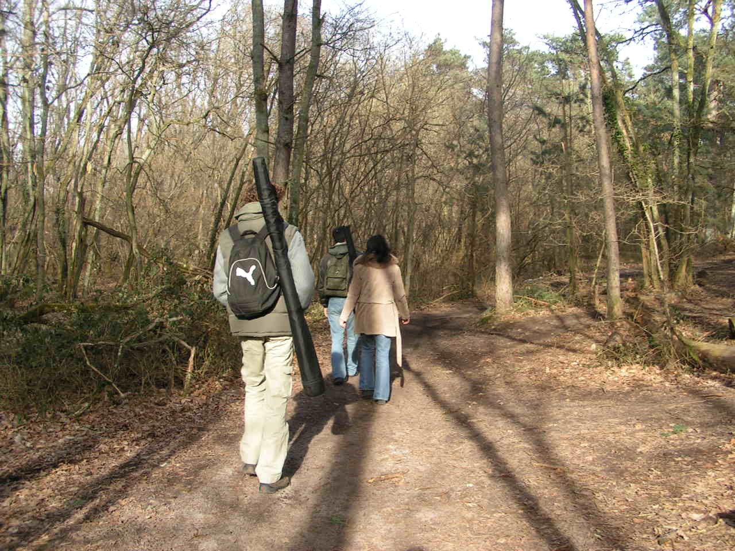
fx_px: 807
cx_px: 368
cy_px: 276
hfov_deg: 49.0
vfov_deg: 37.7
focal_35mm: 38
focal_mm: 5.8
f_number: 5
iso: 50
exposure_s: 1/100
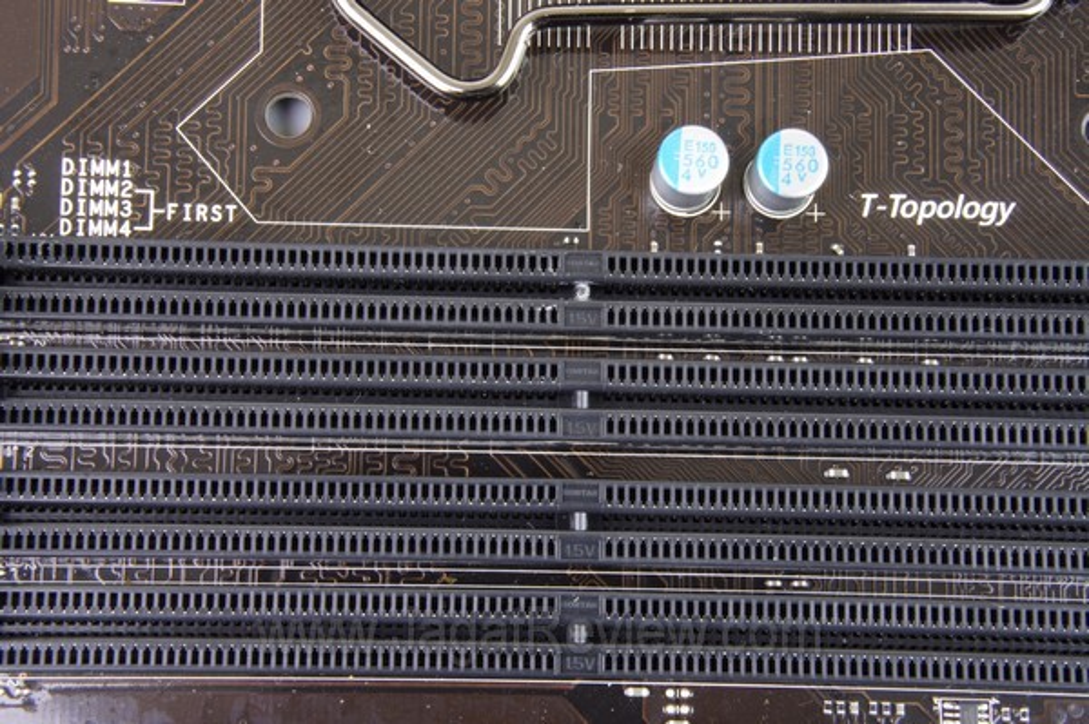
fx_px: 1904
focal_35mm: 63
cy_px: 362
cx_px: 544
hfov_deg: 31.9
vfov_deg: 21.5
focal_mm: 42
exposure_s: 5
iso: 200
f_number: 22
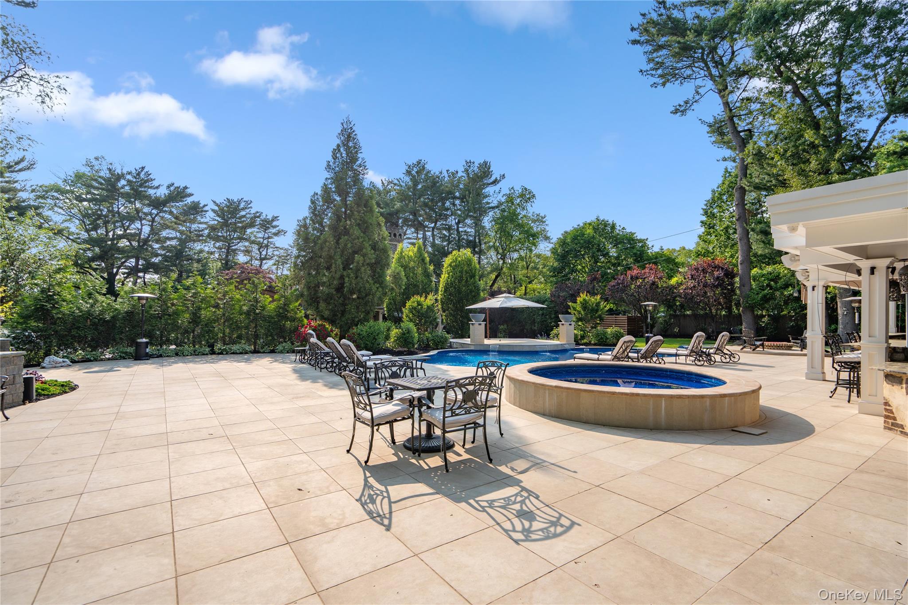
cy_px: 302
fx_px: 403
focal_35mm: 16
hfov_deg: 96.7
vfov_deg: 73.7
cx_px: 454
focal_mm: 16
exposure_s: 1/400
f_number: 5
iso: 50
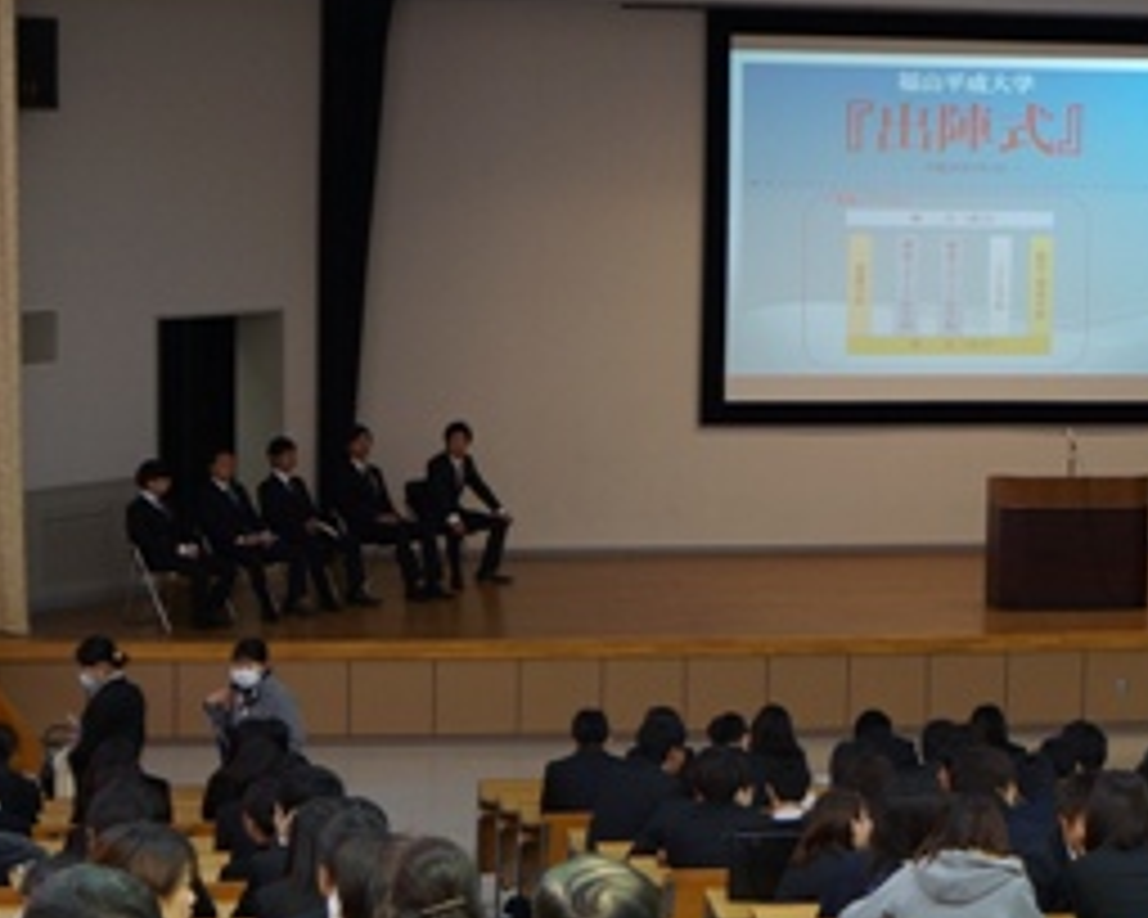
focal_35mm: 95
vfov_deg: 16.2
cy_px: 484
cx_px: 855
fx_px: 3234
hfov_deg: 20.0
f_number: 4
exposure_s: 1/60
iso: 500
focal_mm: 27
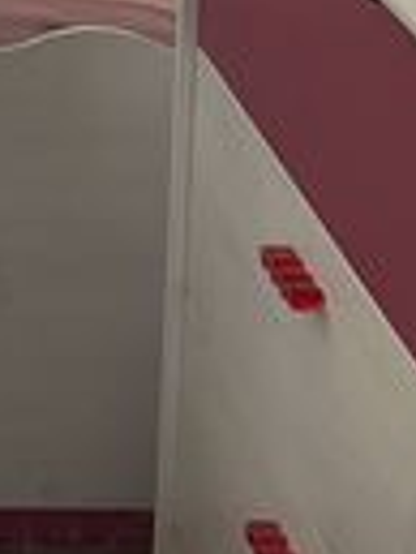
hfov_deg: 7.1
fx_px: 3215
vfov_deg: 9.5
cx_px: -403
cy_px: -348
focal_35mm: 201
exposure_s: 1/121
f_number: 1.6
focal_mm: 5.1
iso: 64
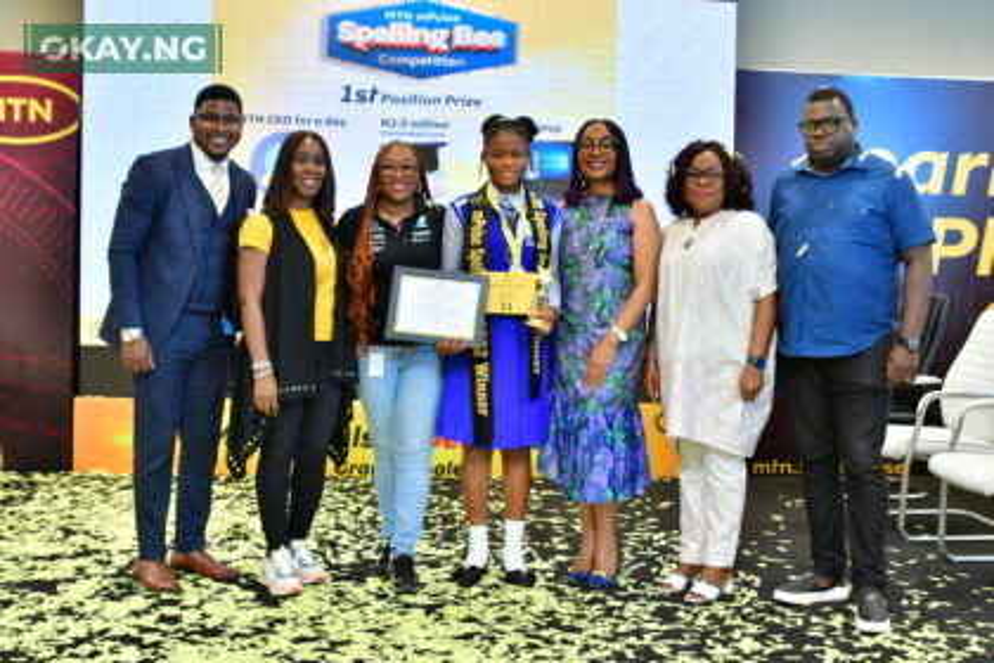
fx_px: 1270
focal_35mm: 46
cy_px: 332
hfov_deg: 42.7
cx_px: 497
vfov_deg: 29.2
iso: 800
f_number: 4.5
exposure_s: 1/125
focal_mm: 31
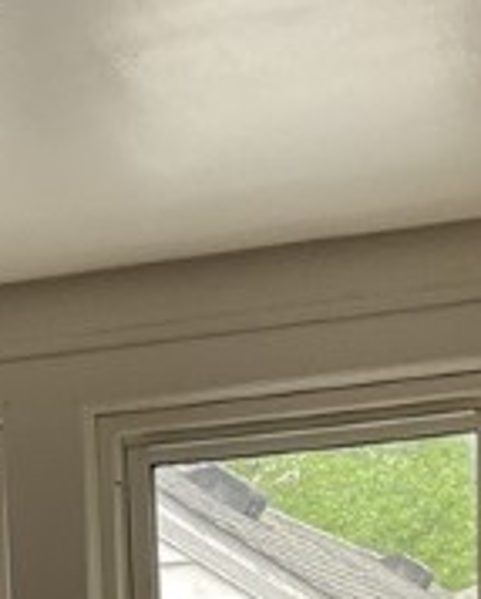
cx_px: 30
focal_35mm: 122
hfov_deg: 12.6
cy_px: 1181
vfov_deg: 13.6
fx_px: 2165
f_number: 1.8
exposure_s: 1/120
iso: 50
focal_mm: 3
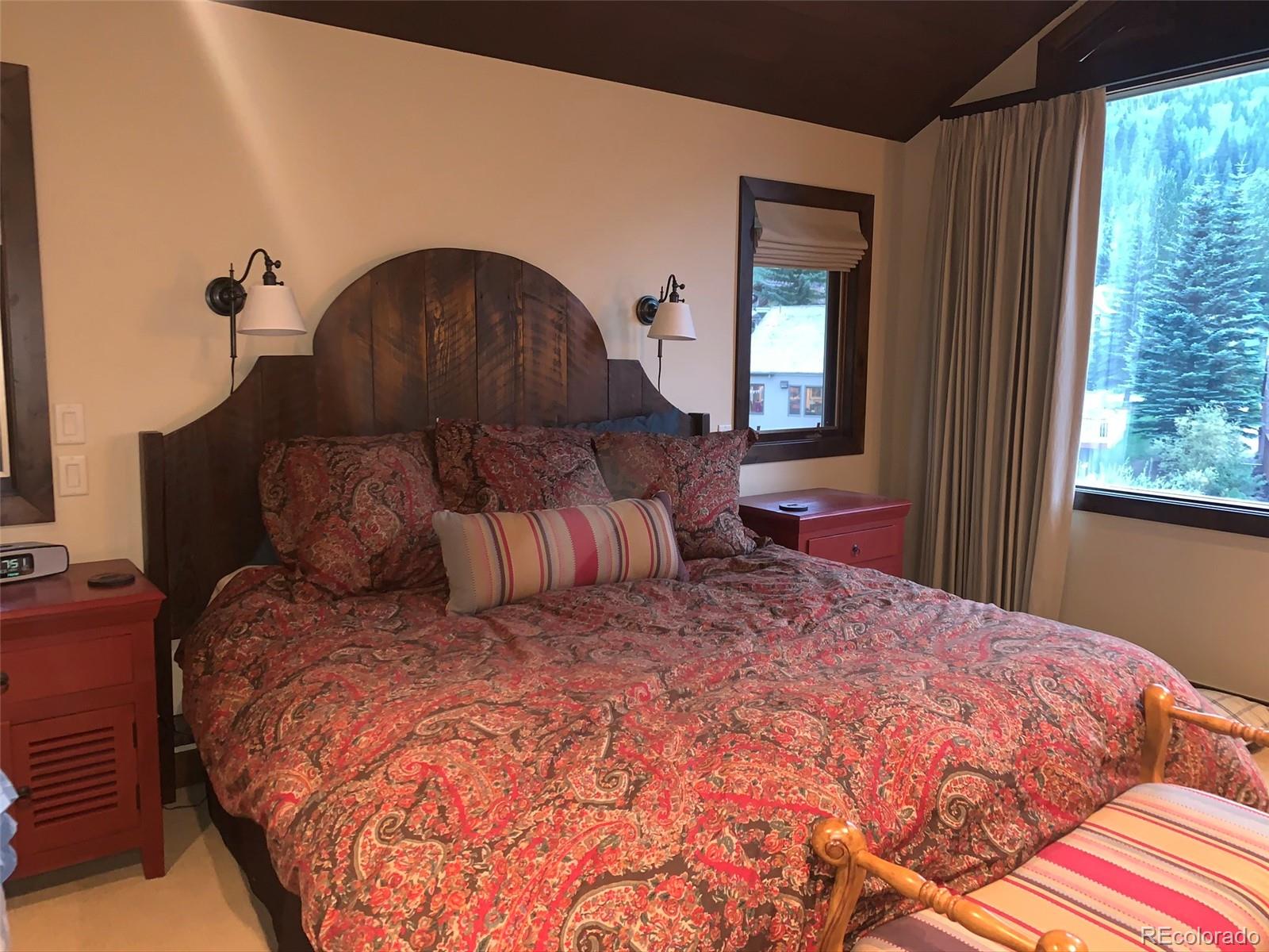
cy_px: 476
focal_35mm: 26
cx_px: 634
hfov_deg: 67.3
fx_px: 953
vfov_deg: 53.1
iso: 125
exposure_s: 1/8
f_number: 1.8
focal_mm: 4.25
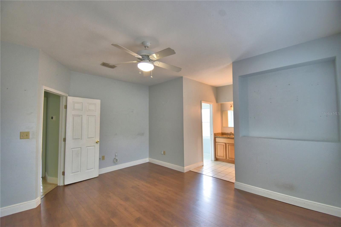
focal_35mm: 15
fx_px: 142
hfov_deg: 100.4
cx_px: 170
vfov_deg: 77.3
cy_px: 114
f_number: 4.5
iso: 500
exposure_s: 1/30
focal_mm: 10
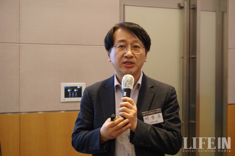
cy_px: 78
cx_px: 118
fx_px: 490
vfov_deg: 18.2
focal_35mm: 75
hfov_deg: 27.0
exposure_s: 1/60
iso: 3200
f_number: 5.6
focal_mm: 50
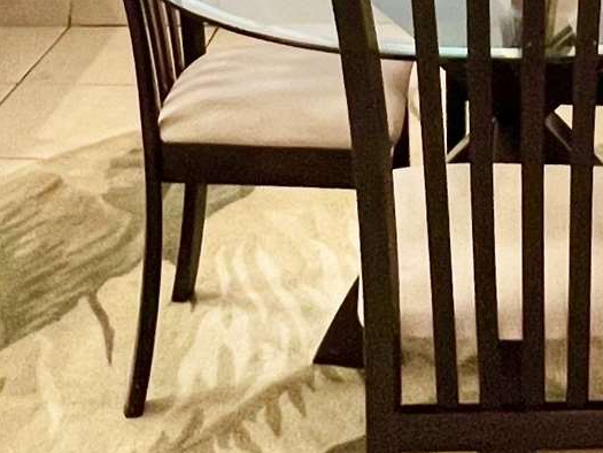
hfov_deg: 25.3
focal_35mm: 76
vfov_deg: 15.6
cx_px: 457
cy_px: -443
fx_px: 1324
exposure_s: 1/120
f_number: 1.8
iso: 125
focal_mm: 1.57
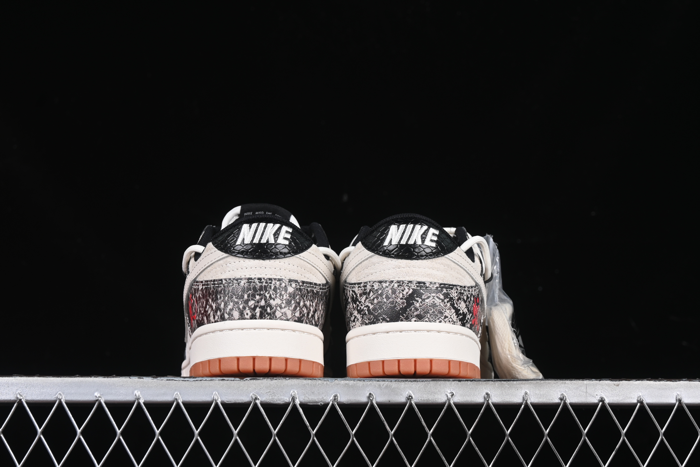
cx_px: 350
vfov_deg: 18.2
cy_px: 234
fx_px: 1458
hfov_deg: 27.0
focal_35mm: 75
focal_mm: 50
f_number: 8
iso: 160
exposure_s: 1/80
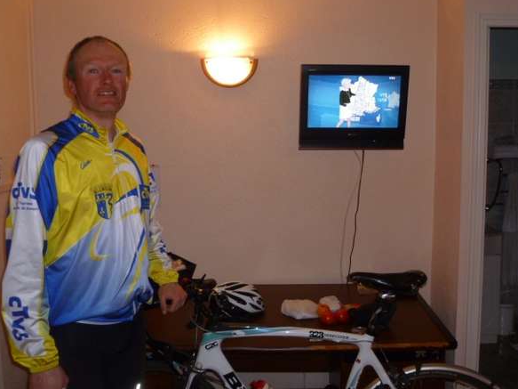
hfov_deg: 52.6
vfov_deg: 40.7
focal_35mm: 35
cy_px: 190
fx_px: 524
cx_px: 258
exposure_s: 1/30
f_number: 3.2
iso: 250
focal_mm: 6.1
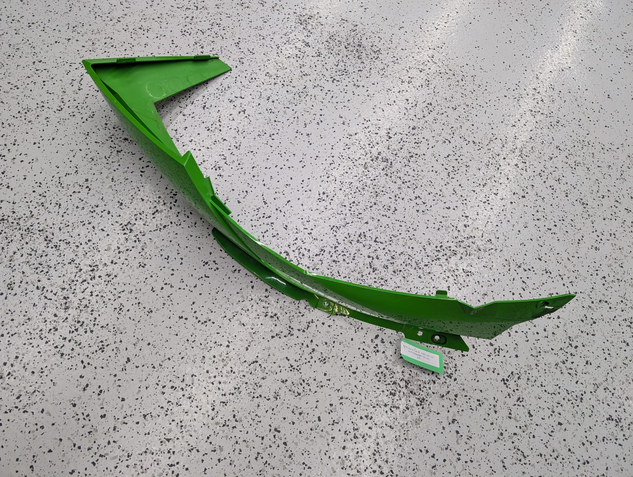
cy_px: 238
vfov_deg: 56.9
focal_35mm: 24
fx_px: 440
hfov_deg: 71.5
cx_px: 316
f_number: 1.68
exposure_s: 1/120
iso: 147
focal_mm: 6.9
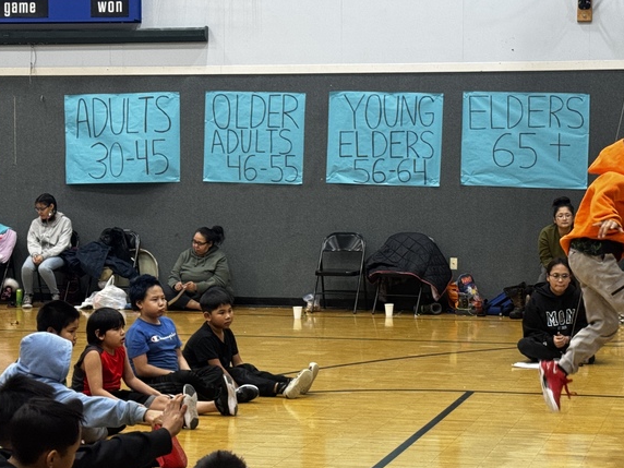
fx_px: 1550
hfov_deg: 22.7
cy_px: 251
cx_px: 387
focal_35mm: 86
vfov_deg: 17.2
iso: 50
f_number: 1.78
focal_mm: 6.76
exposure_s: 1/60
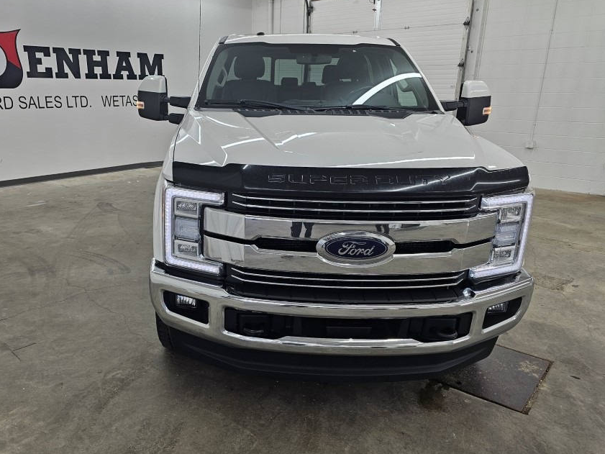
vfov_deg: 49.7
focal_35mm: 28
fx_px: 489
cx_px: 240
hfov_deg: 62.8
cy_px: 243
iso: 25
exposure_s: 1/52
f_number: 1.7
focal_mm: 6.3
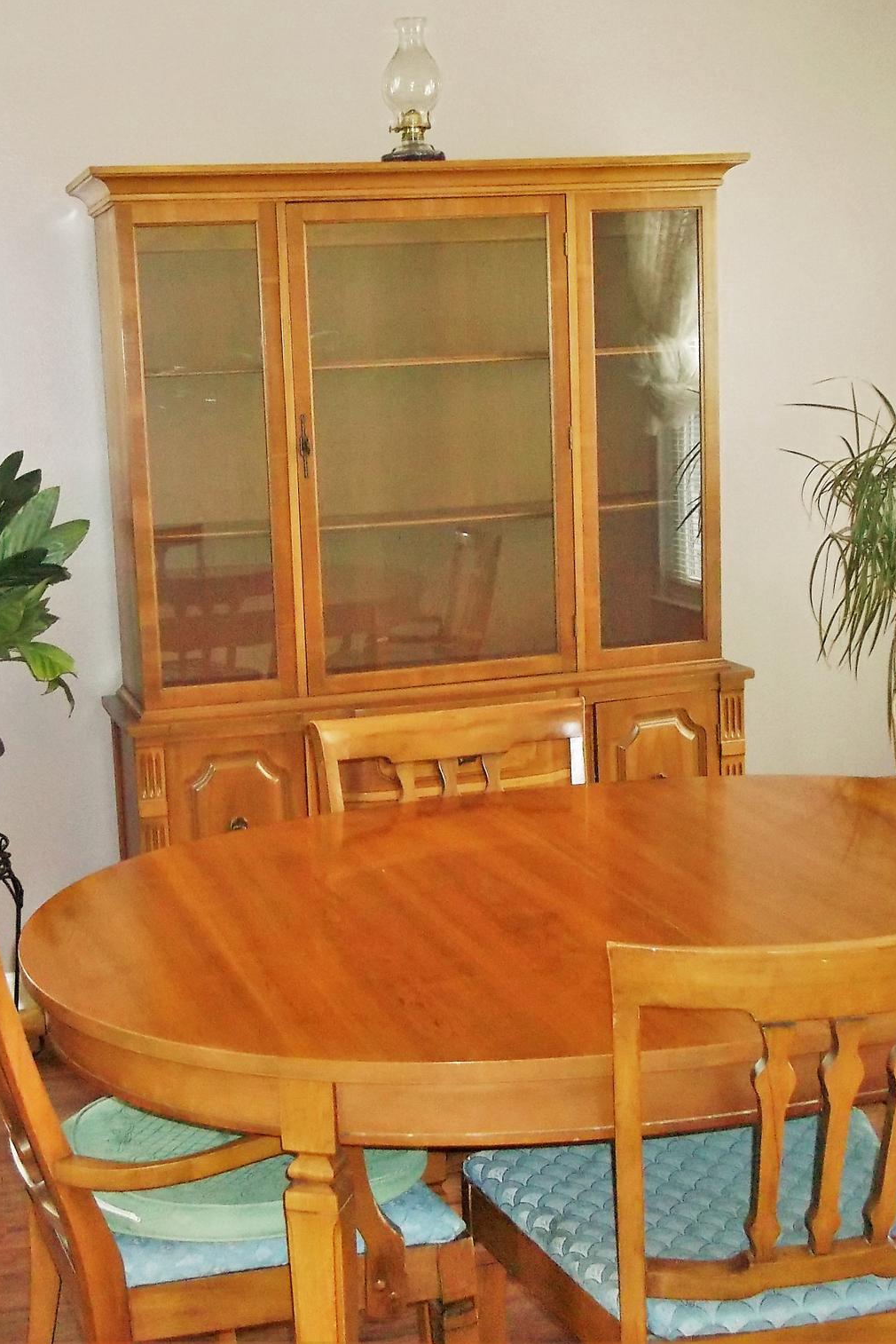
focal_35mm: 45
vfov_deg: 43.6
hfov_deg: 29.7
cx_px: 308
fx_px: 1679
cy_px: 666
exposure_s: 1/30
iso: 320
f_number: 2.9
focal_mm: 5.7
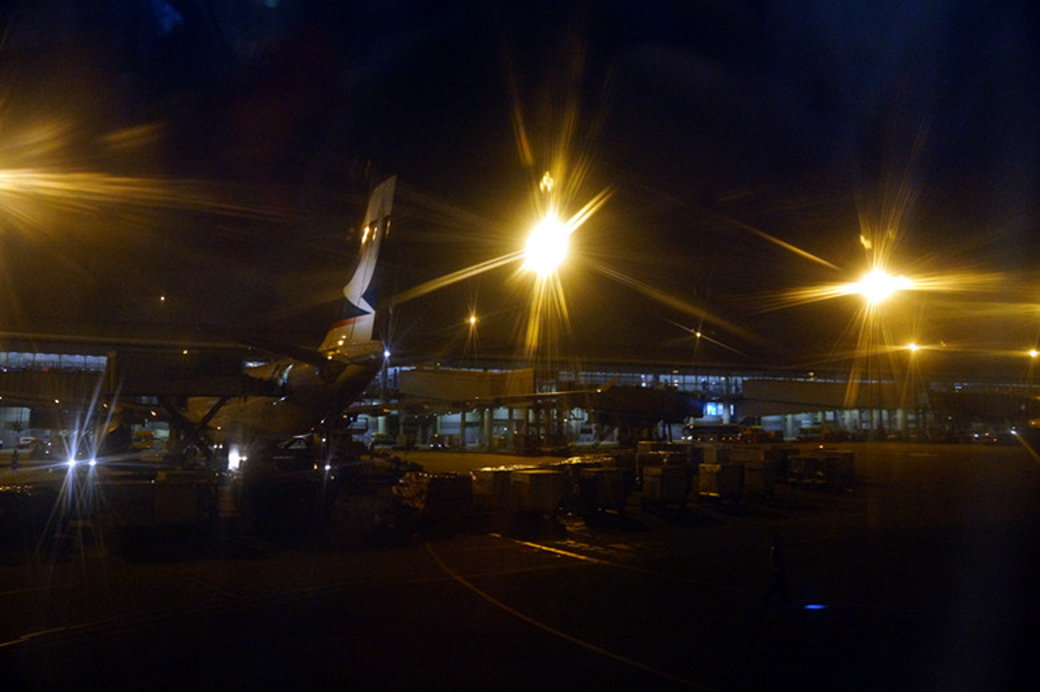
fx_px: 866
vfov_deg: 43.6
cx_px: 520
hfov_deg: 62.0
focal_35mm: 30
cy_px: 346
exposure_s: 1/30
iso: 1600
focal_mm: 20
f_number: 2.8
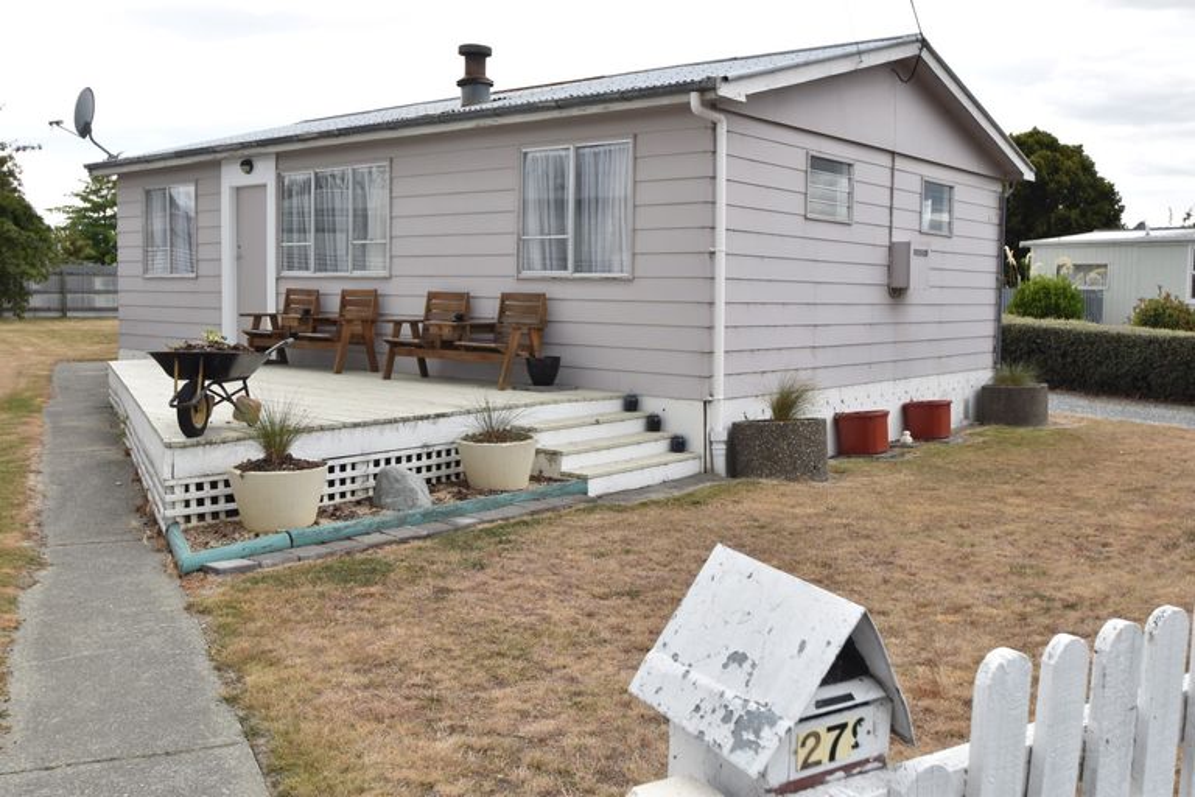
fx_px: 1046
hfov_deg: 59.5
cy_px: 398
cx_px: 598
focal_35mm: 32
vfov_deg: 41.7
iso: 200
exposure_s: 1/250
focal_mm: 21
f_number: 8
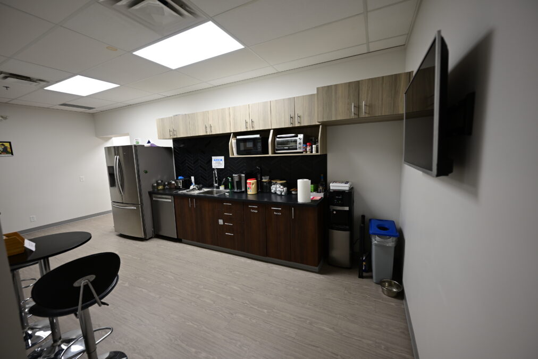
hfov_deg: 104.2
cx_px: 269
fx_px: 209
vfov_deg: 81.2
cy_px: 180
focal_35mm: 14
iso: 100
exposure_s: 1/15
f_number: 2.8
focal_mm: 14
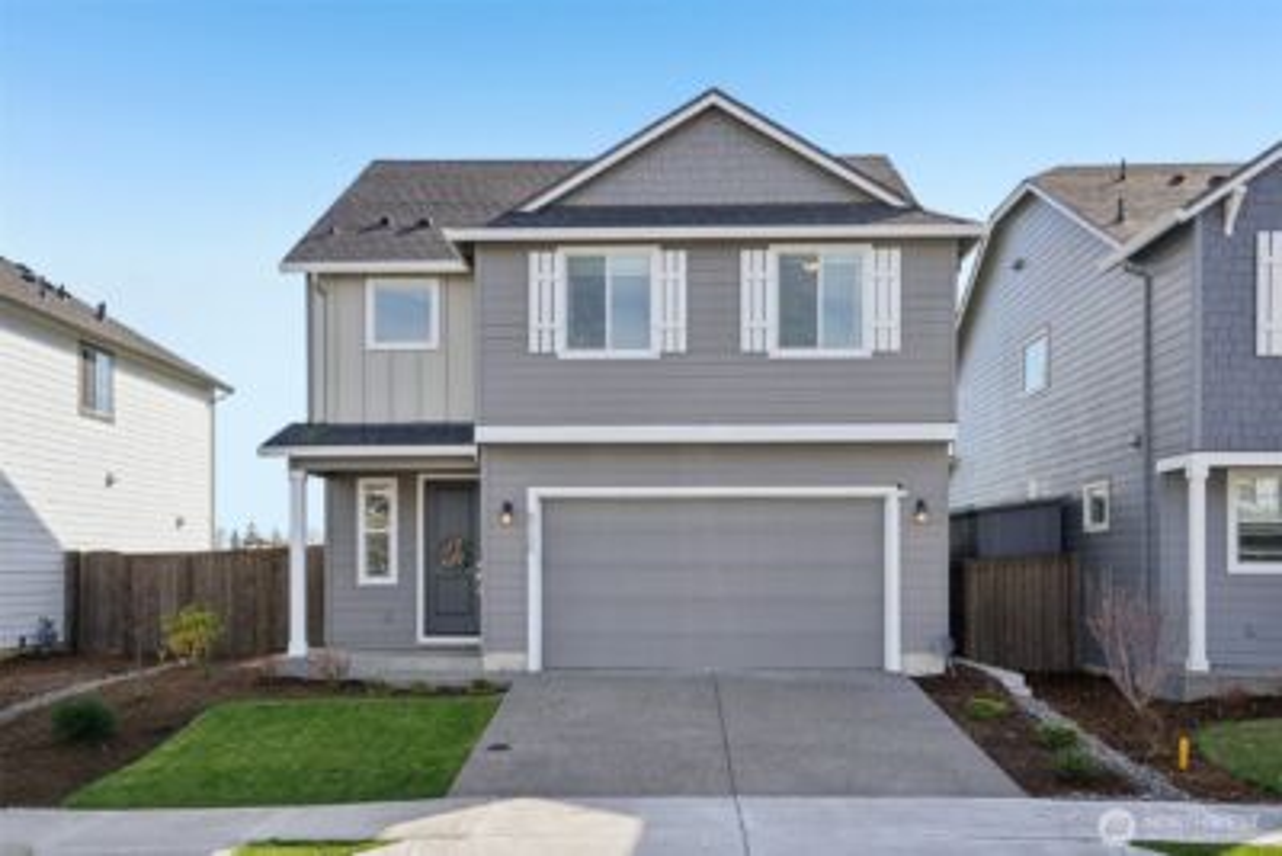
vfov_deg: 37.9
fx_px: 1247
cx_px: 641
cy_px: 428
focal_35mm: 35
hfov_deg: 54.4
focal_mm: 35
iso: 100
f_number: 8
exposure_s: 1/160
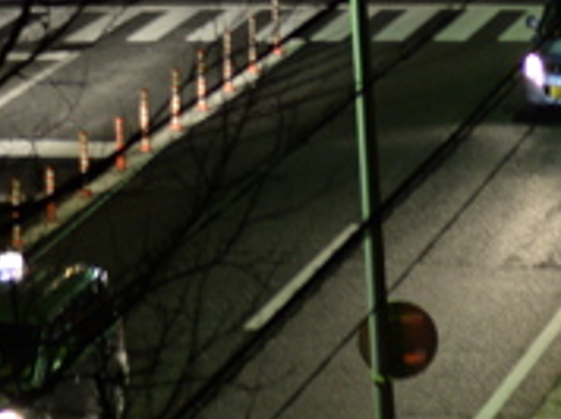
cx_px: 640
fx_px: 4483
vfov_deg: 5.2
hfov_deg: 7.1
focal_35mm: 277
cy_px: -502
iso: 1100
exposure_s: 1/50
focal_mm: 50
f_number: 1.8
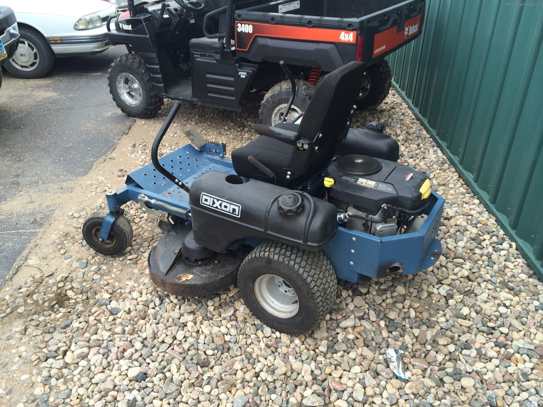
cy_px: 204
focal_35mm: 30
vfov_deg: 46.8
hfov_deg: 60.0
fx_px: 471
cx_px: 272
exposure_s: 1/357
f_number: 2.2
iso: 32
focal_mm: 4.12
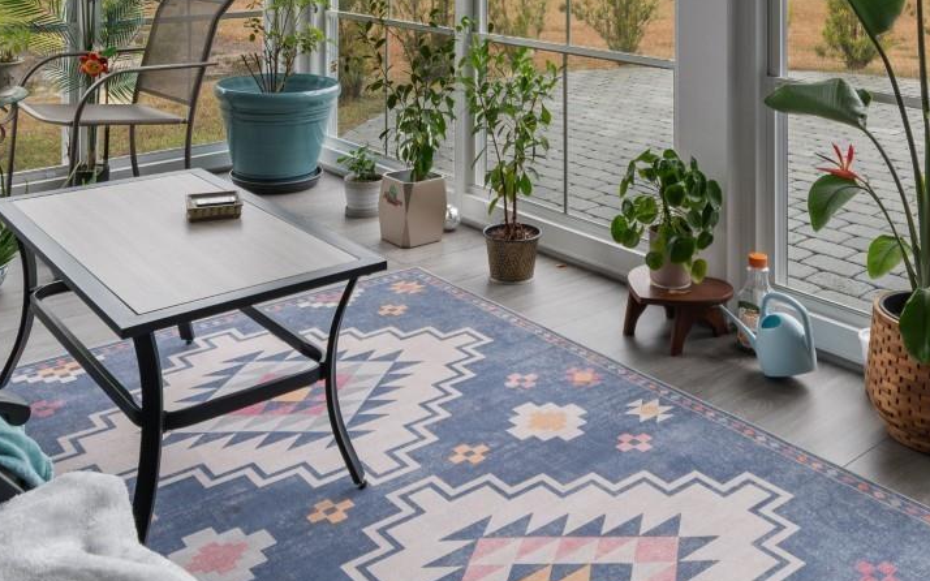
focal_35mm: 37
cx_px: 538
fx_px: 938
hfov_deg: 52.5
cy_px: -95
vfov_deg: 30.0
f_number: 4.8
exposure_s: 1/40
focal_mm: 11
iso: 100
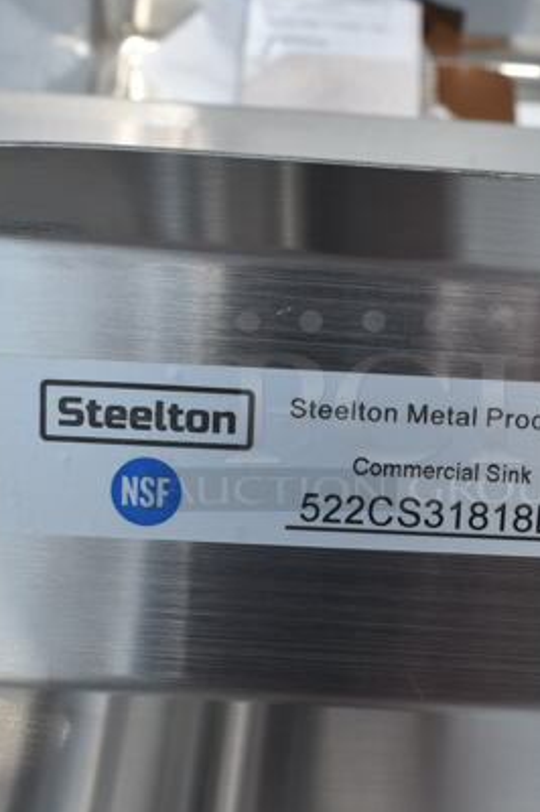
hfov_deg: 24.4
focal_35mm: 55
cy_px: 404
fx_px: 1240
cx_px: 374
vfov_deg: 36.3
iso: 100
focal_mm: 24
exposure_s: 1/320
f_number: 11
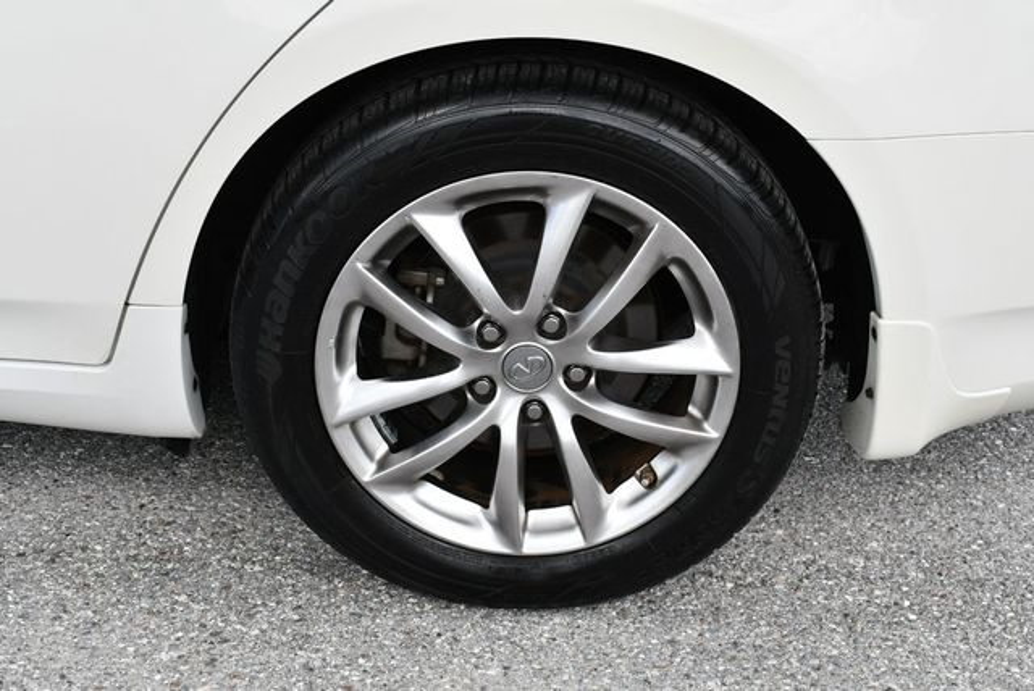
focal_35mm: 50
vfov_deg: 27.0
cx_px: 517
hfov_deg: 39.6
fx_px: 1437
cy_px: 346
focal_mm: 25
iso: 200
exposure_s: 1/250
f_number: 8
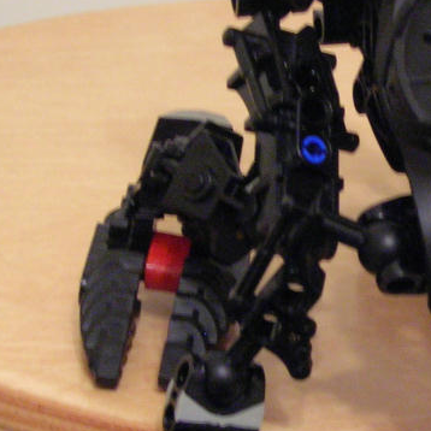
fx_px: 1986
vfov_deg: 12.4
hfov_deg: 12.2
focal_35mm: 141
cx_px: 432
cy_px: 249
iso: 168
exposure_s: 1/4.1
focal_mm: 8.4
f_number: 3.3
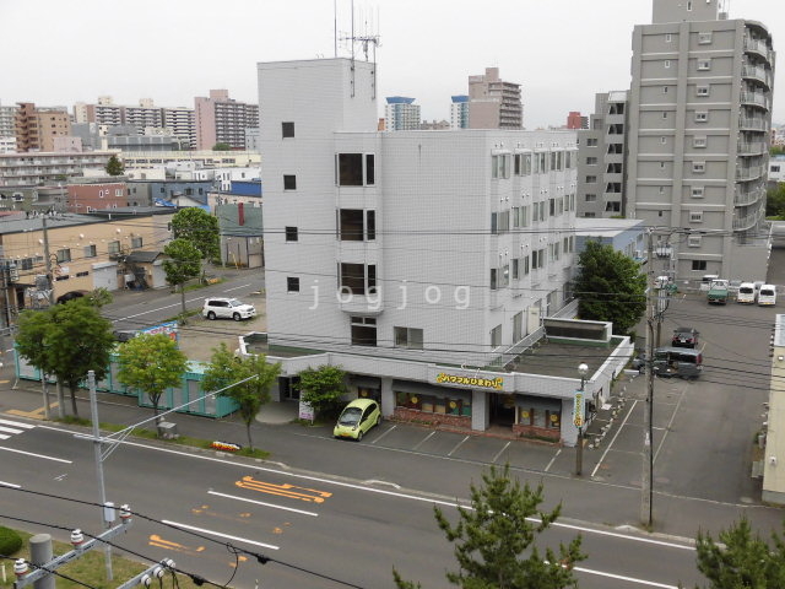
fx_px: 862
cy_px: 294
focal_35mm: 38
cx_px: 392
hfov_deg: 49.0
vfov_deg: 37.7
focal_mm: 6.77
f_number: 3.7
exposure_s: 1/250
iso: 100
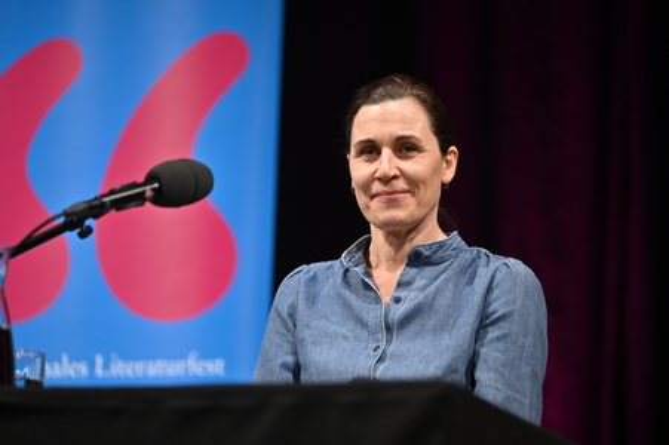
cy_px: 222
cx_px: 334
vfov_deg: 8.1
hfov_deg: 12.1
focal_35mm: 170
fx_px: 3157
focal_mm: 170
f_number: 2.8
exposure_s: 1/400
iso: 1600
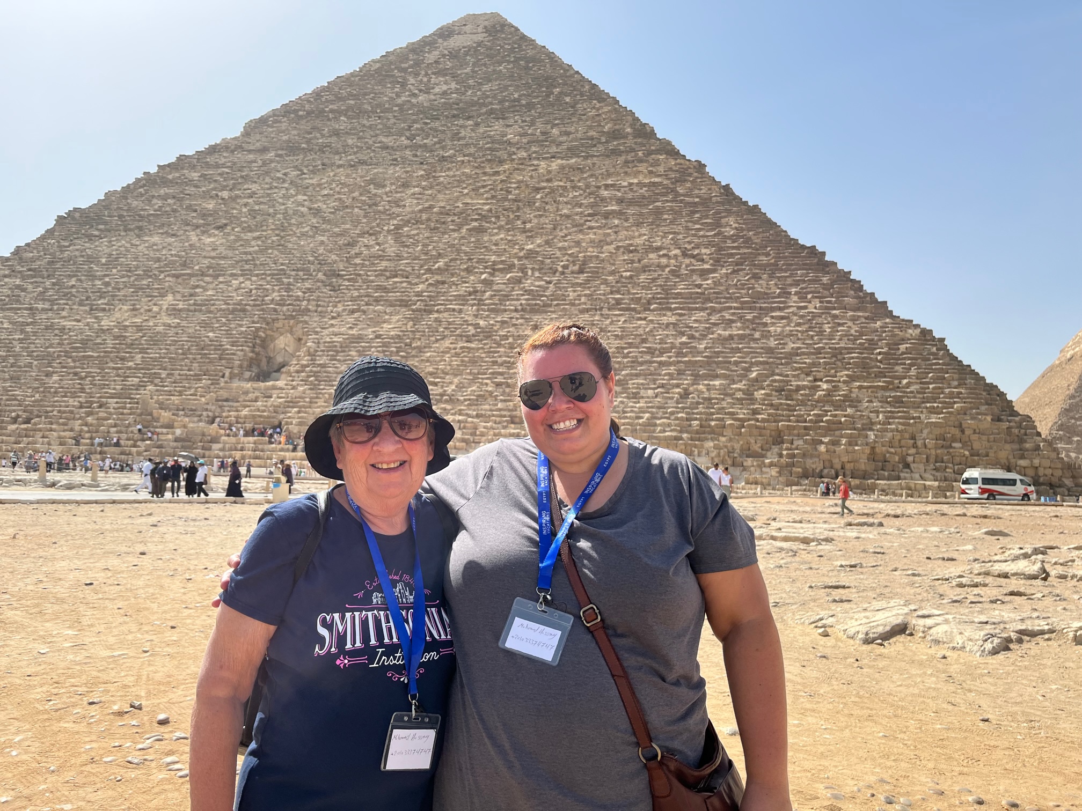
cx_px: 541
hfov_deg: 67.3
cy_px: 406
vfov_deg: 53.1
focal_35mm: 26
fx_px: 813
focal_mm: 5.1
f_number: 1.6
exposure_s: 1/2632
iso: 50
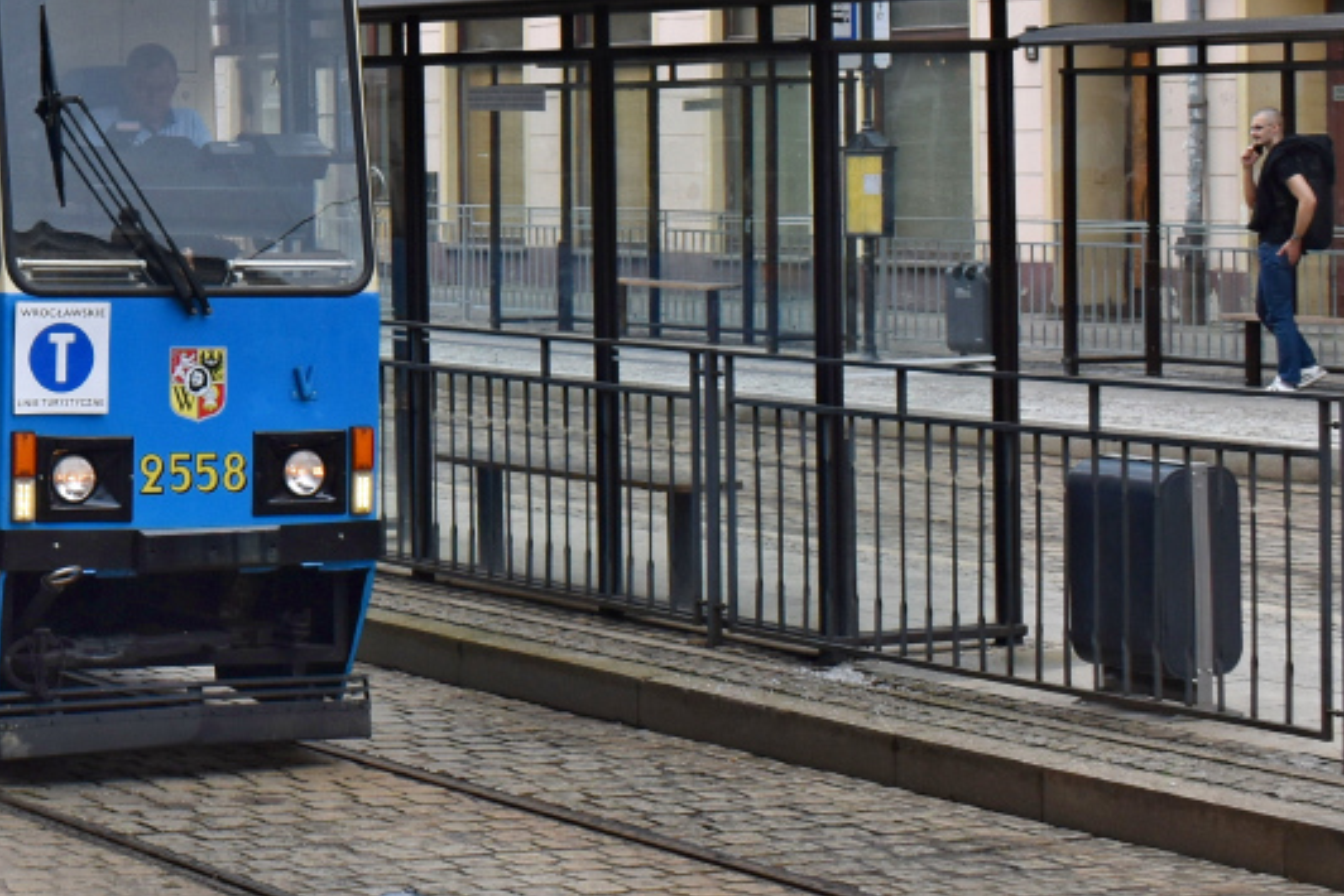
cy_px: 95
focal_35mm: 110
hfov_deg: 17.7
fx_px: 4108
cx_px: -291
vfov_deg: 12.4
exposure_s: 1/400
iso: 320
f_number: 8
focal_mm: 30
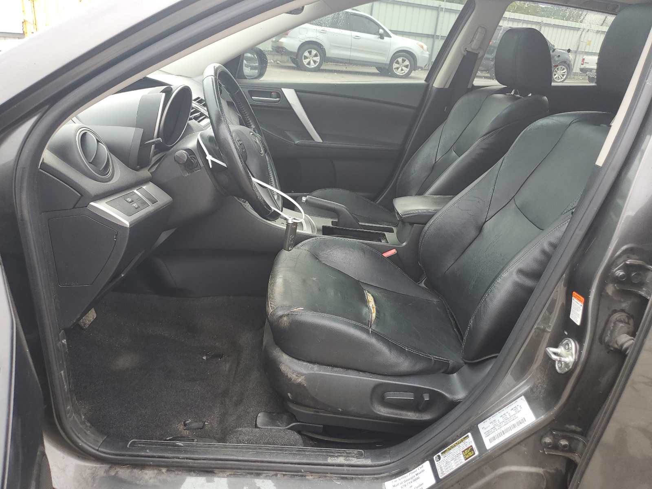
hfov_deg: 67.3
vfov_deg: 53.1
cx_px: 326
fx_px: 490
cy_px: 244
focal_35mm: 26
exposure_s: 1/238
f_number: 1.5
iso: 50
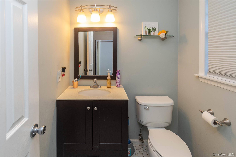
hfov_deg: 100.4
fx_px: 98
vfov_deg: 77.3
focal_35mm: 15
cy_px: 78
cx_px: 118
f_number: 5.6
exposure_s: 1/60
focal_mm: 10
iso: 500
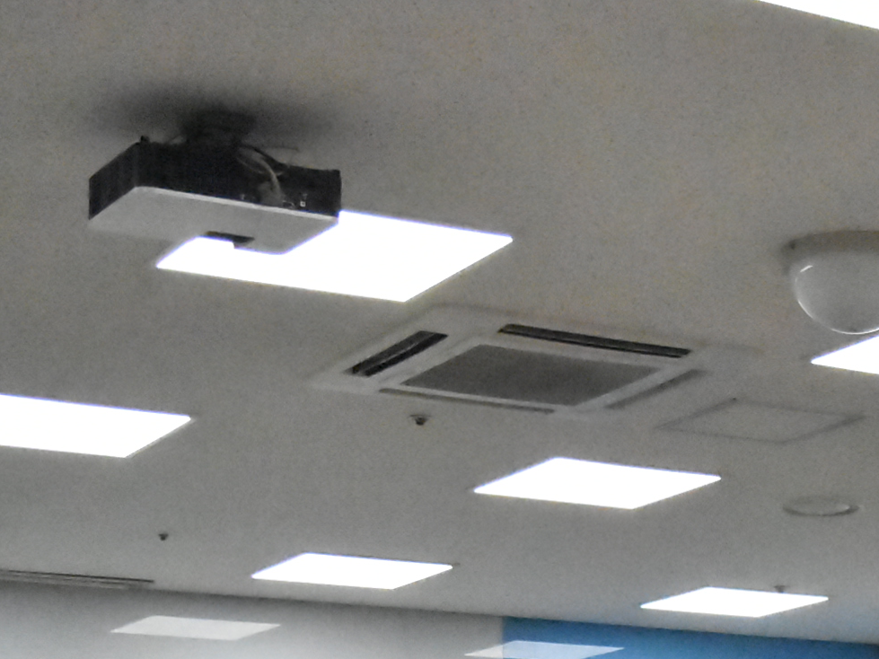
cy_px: 860
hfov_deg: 18.7
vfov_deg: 14.0
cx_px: 918
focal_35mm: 101
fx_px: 2576
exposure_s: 1/6400
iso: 25600
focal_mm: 23
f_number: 4.5
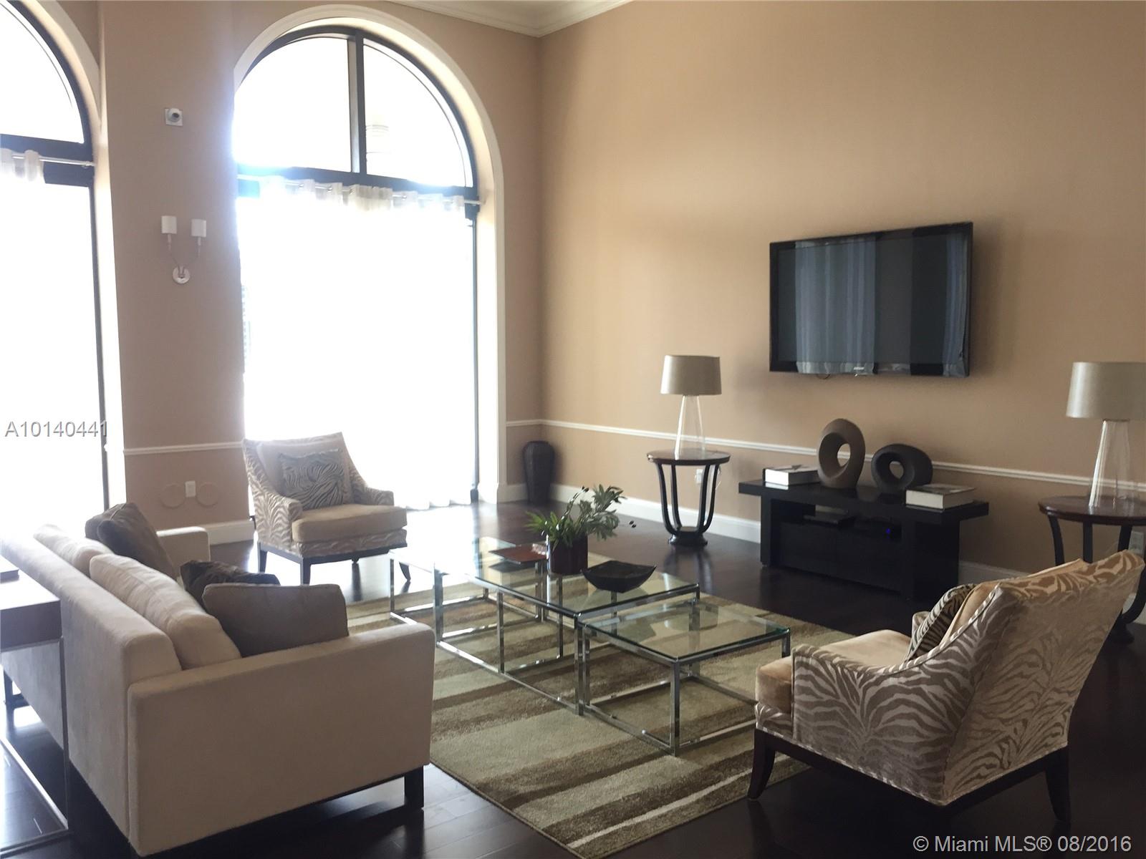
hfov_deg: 61.7
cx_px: 573
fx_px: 960
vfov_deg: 48.2
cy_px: 430
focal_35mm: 29
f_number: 2.2
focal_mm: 4.15
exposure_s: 1/30
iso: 100
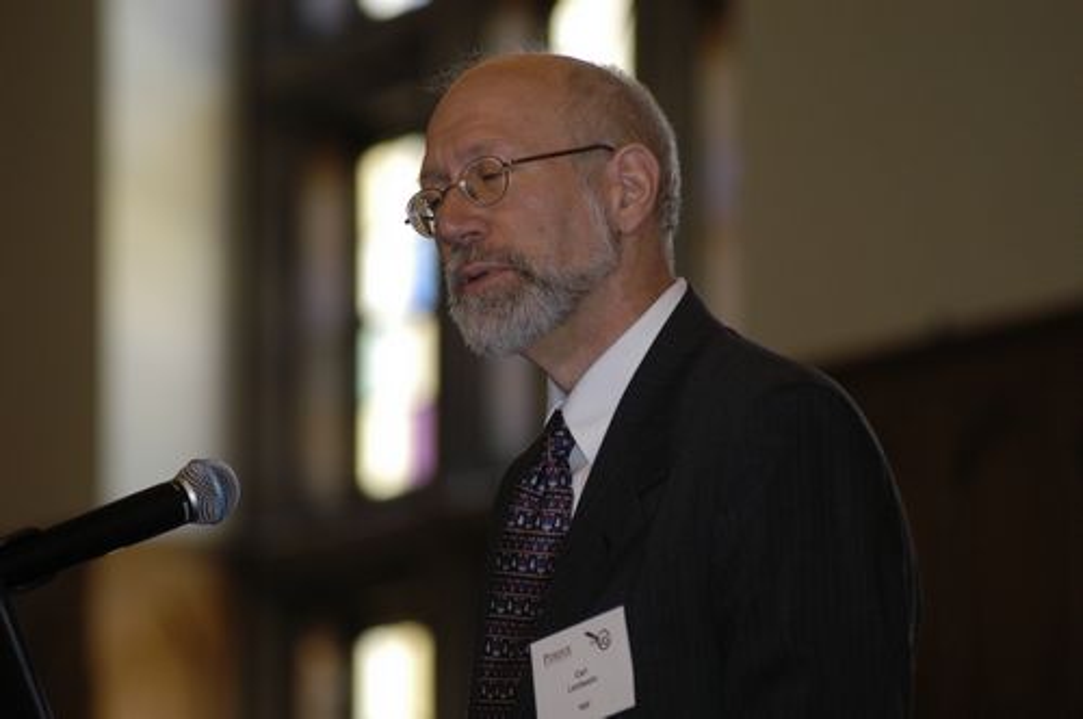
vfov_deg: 5.4
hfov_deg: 8.1
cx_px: 542
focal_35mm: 255
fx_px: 7661
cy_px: 360
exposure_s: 1/160
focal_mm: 170
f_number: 3.5
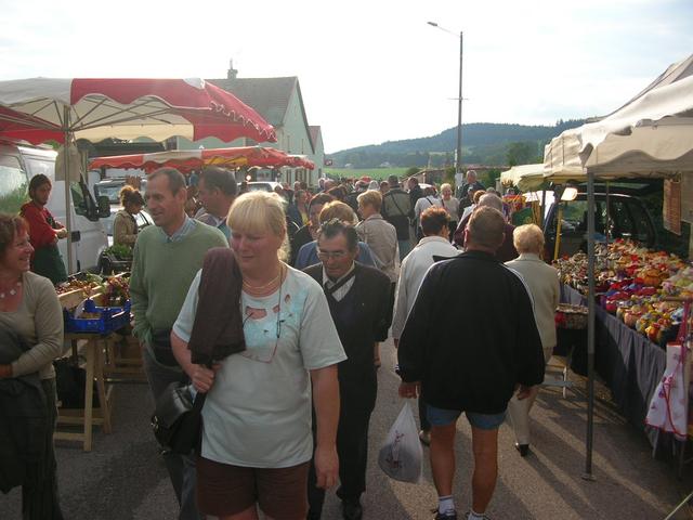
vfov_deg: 40.7
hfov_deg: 52.6
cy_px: 260
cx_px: 346
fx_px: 701
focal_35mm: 35
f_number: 2.8
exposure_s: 1/368
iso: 50
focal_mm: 5.8
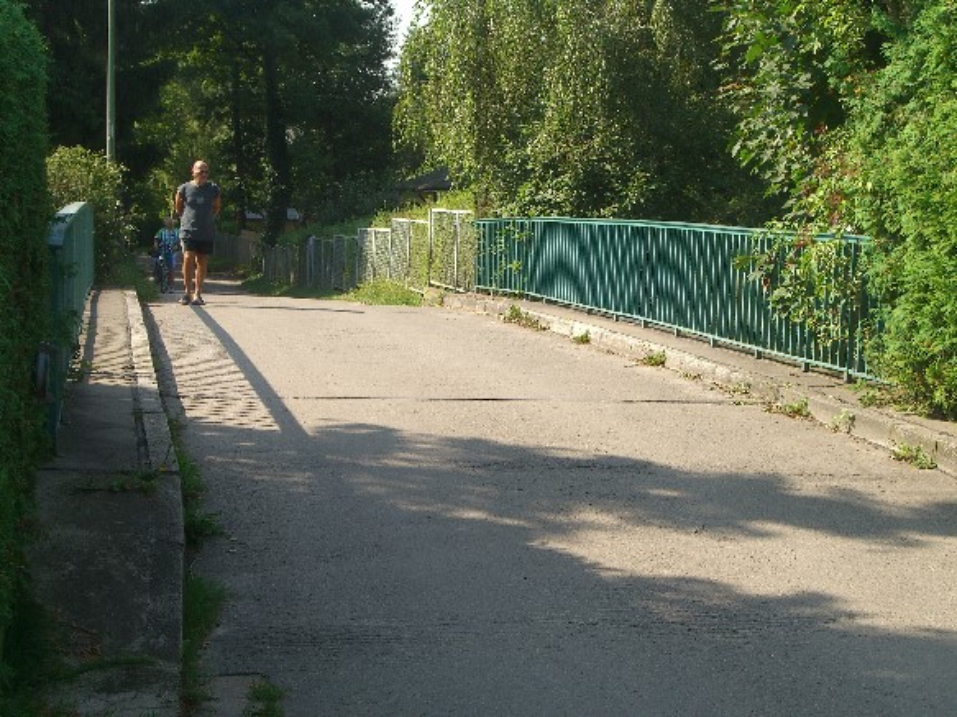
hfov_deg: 28.6
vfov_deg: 21.6
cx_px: 478
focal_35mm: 68
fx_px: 1880
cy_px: 358
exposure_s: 1/200
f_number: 5.6
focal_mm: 14.2
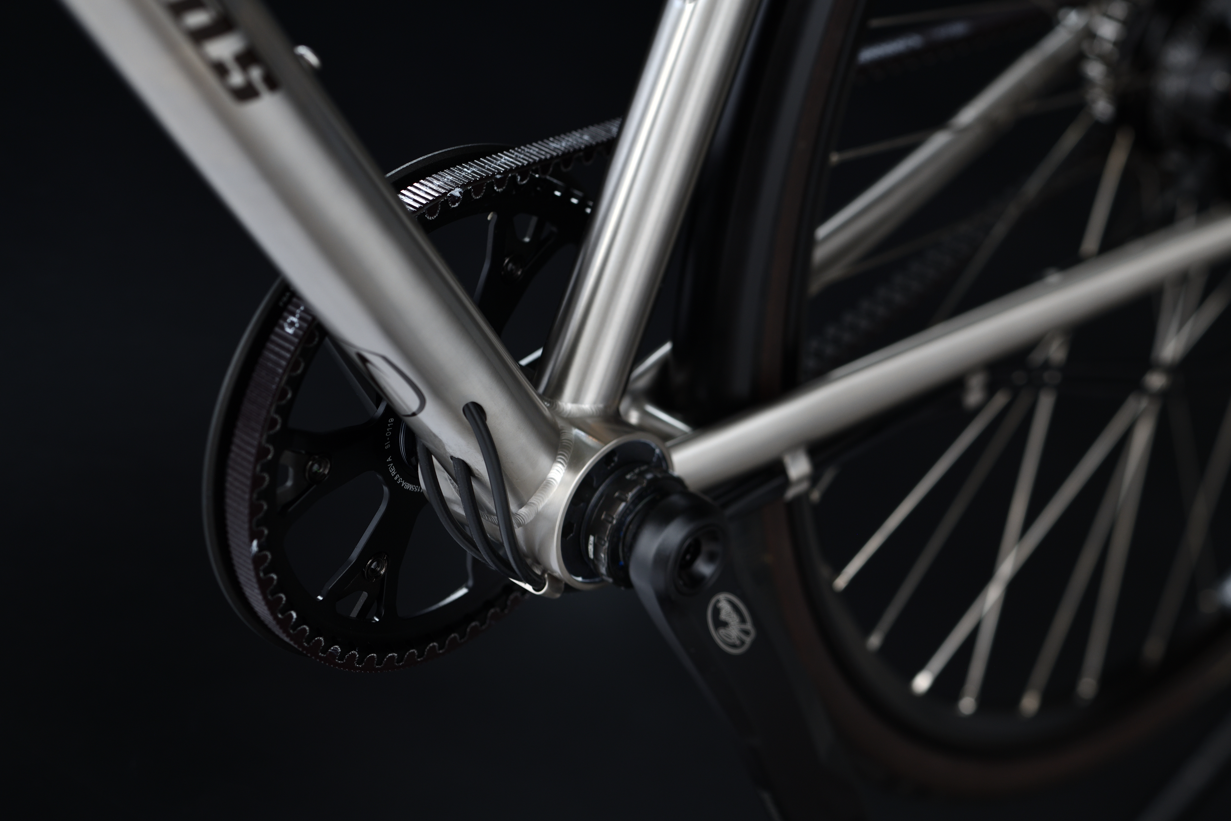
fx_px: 2906
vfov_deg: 16.1
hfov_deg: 23.9
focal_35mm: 85
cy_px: 410
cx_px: 616
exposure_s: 1/60
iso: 160
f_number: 9
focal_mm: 85
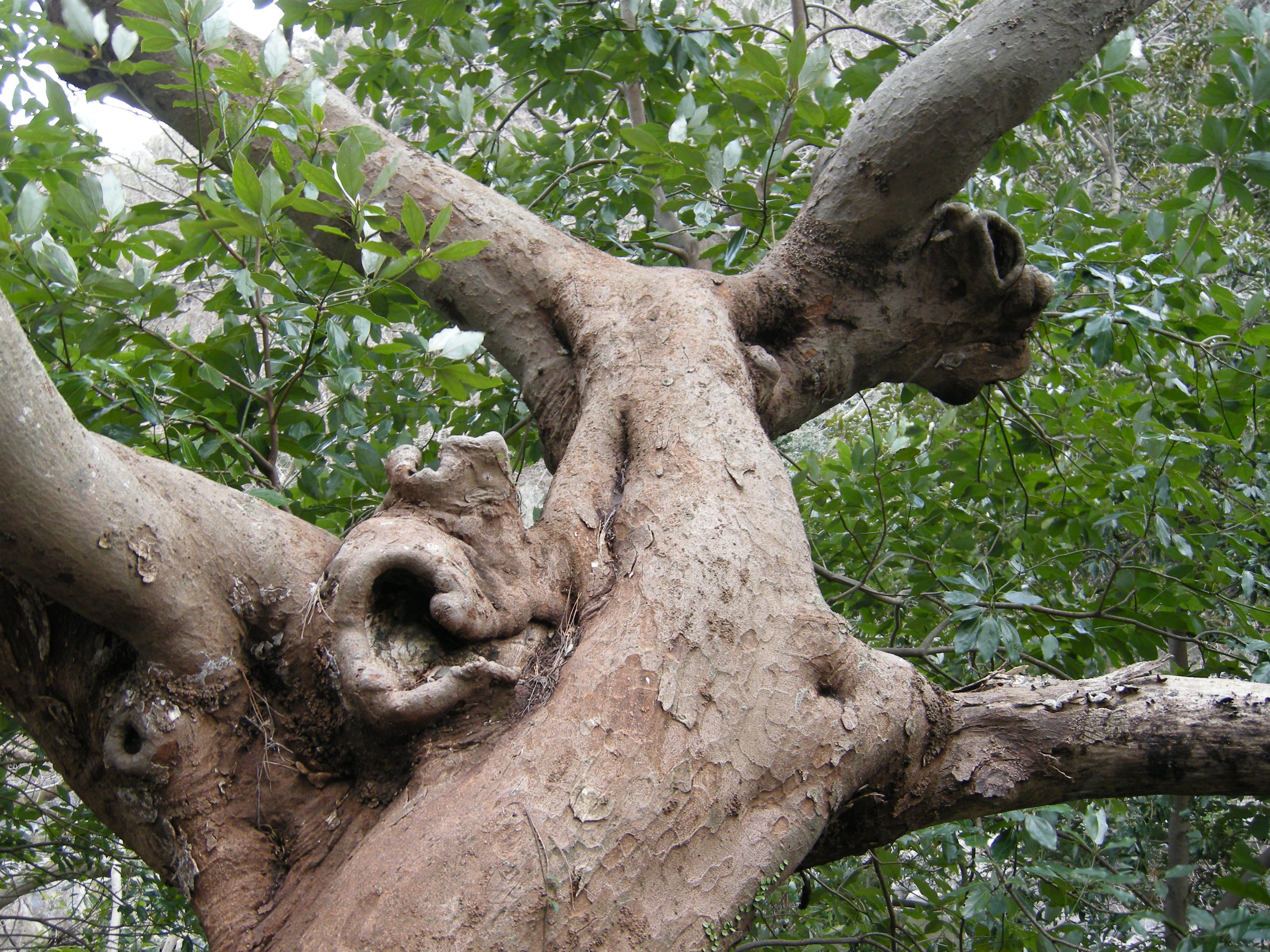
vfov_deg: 36.8
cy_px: 500
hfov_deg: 47.9
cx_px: 624
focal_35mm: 39
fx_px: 1431
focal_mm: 7.5
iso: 64
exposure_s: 1/22.7
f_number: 2.7
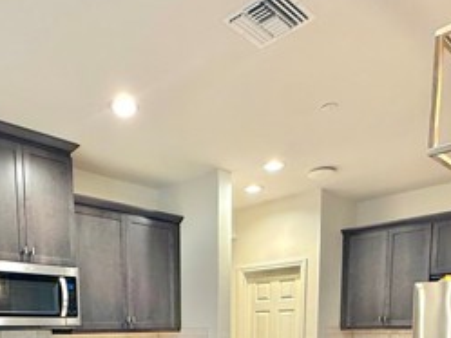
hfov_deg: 50.8
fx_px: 469
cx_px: 168
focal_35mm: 36
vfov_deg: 33.5
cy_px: 389
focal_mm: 2.22
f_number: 2.2
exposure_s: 1/60
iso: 200
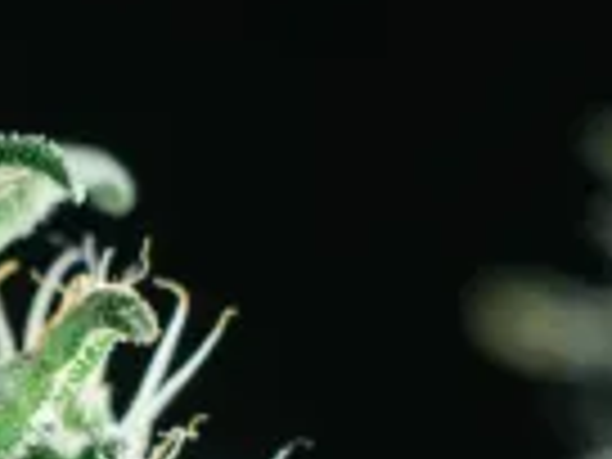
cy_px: 821
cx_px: -351
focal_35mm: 457
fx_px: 8080
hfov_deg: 4.3
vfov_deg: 3.2
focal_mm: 85
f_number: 8
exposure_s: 1/160
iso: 100
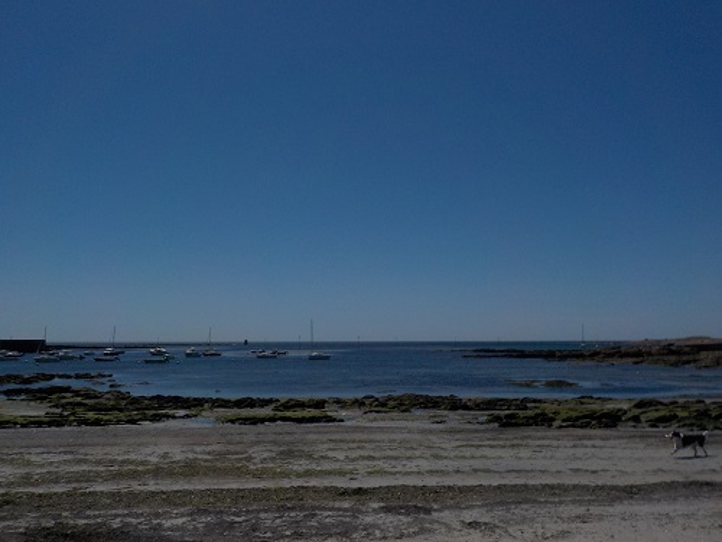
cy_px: 271
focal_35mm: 30
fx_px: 626
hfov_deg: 60.0
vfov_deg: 46.8
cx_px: 361
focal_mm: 4.1
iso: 125
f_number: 6.6
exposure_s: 1/1250
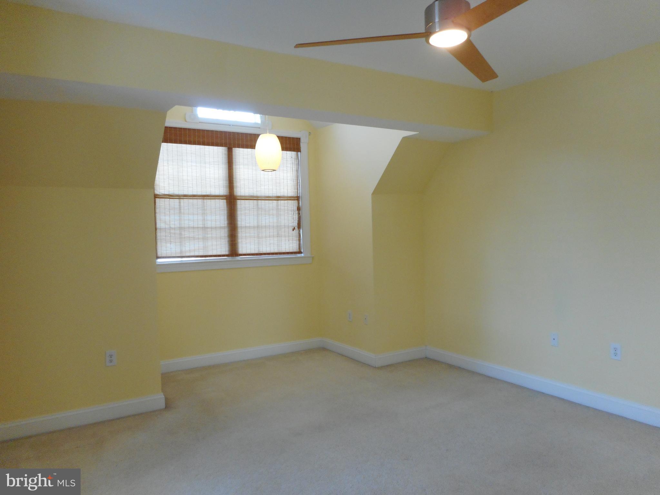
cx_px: 330
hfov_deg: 69.4
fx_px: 477
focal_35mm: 25
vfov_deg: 54.9
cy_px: 248
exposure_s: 1/30
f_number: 3.7
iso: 220
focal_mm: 4.5
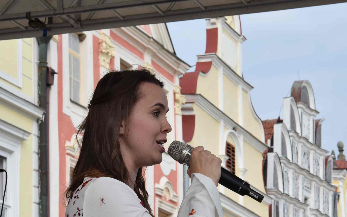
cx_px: 147
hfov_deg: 13.5
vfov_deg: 8.5
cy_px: 130
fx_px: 1466
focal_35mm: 155
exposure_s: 1/200
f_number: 14
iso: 400
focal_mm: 66
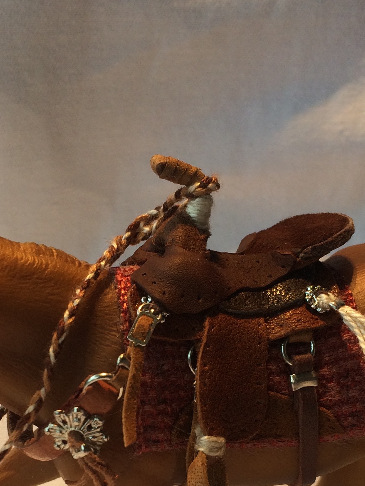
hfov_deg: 23.9
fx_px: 858
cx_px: 107
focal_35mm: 61
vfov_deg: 30.5
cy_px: 423
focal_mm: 4.15
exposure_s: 1/219
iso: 32
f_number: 2.2
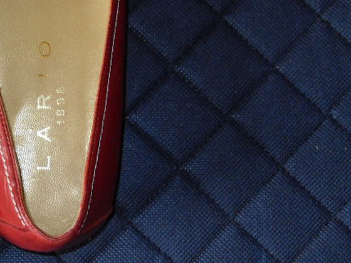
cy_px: 14
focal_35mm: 88
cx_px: -60
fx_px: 892
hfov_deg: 20.9
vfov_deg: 16.5
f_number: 2.8
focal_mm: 6.3
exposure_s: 1/45
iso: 100
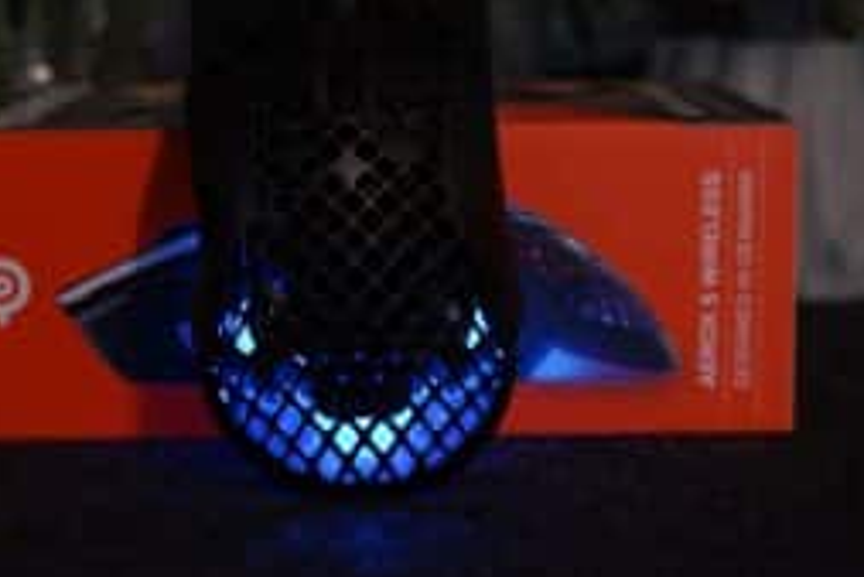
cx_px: 365
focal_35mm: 77
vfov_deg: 17.7
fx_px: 1849
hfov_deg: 26.3
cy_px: 246
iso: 1250
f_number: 5.6
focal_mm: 50
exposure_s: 1/50
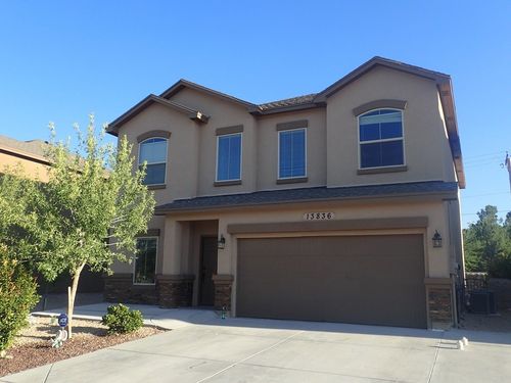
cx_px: 256
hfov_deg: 60.0
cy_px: 192
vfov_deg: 46.8
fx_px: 443
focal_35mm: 30
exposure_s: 1/500
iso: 100
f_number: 3.2
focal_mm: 5.5
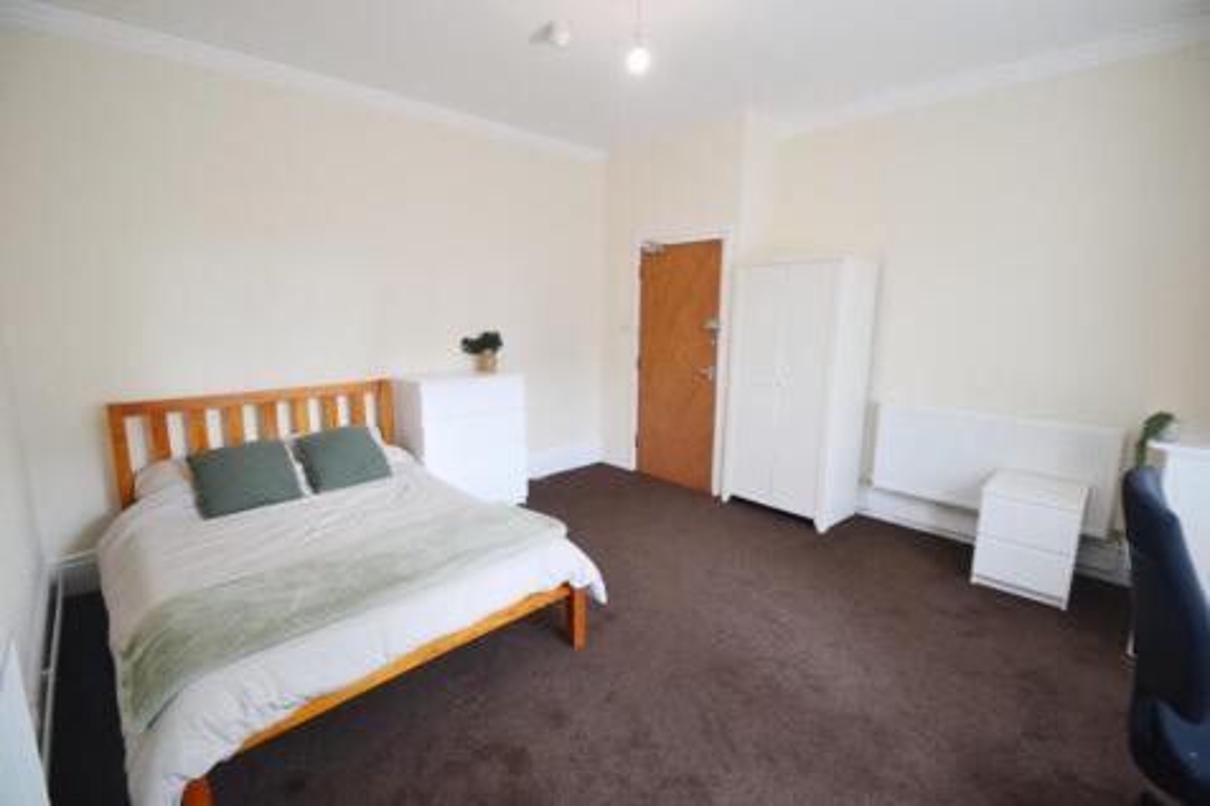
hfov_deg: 100.4
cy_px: 403
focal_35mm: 15
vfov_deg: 77.3
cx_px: 605
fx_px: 504
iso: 800
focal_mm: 10
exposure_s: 1/25
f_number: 3.5
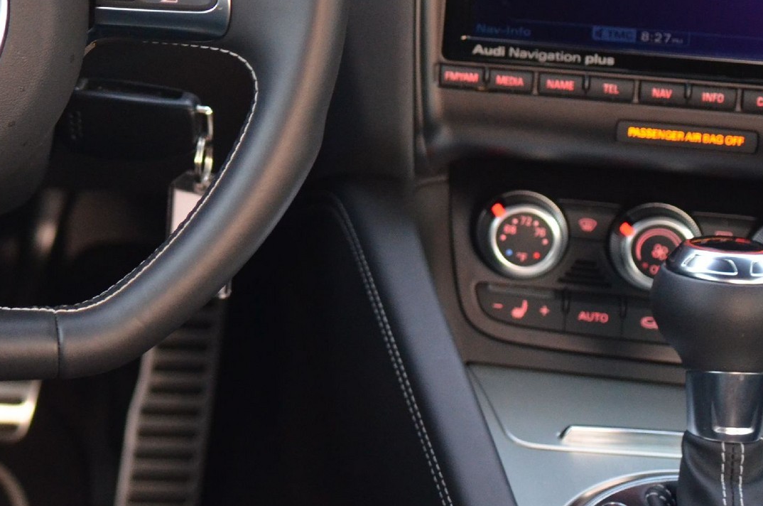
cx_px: -84
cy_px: -27
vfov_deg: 11.1
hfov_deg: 16.3
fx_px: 2585
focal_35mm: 122
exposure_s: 1/30
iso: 1600
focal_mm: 35
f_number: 2.8
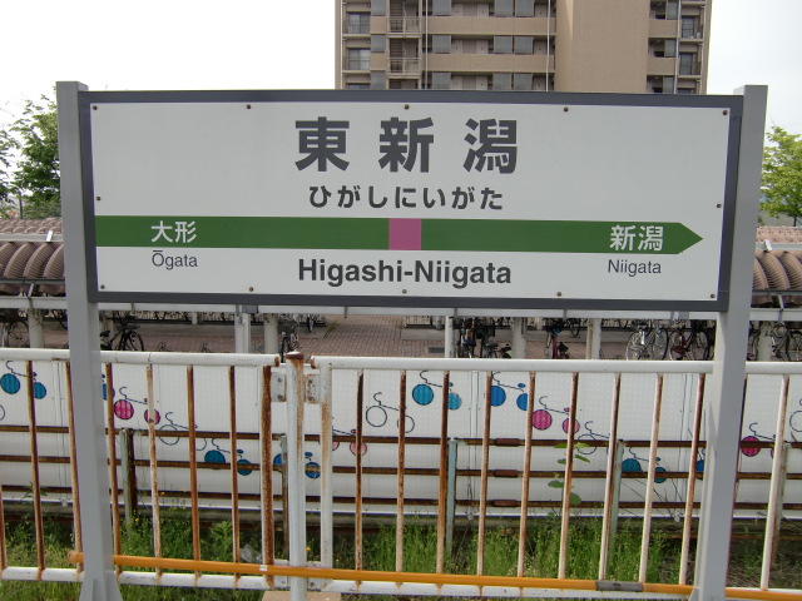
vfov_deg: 49.7
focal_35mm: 28
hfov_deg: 63.4
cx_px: 401
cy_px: 300
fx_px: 649
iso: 64
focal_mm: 4.9
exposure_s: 1/640
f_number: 2.6
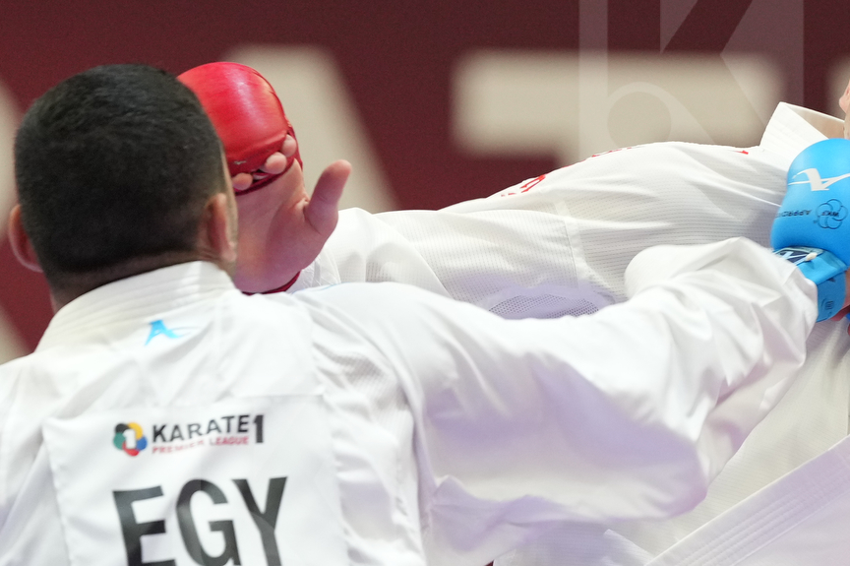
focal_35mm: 579
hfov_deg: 3.6
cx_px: 692
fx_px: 13662
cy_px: 486
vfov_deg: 2.4
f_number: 2.8
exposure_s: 1/1000
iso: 2000
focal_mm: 200
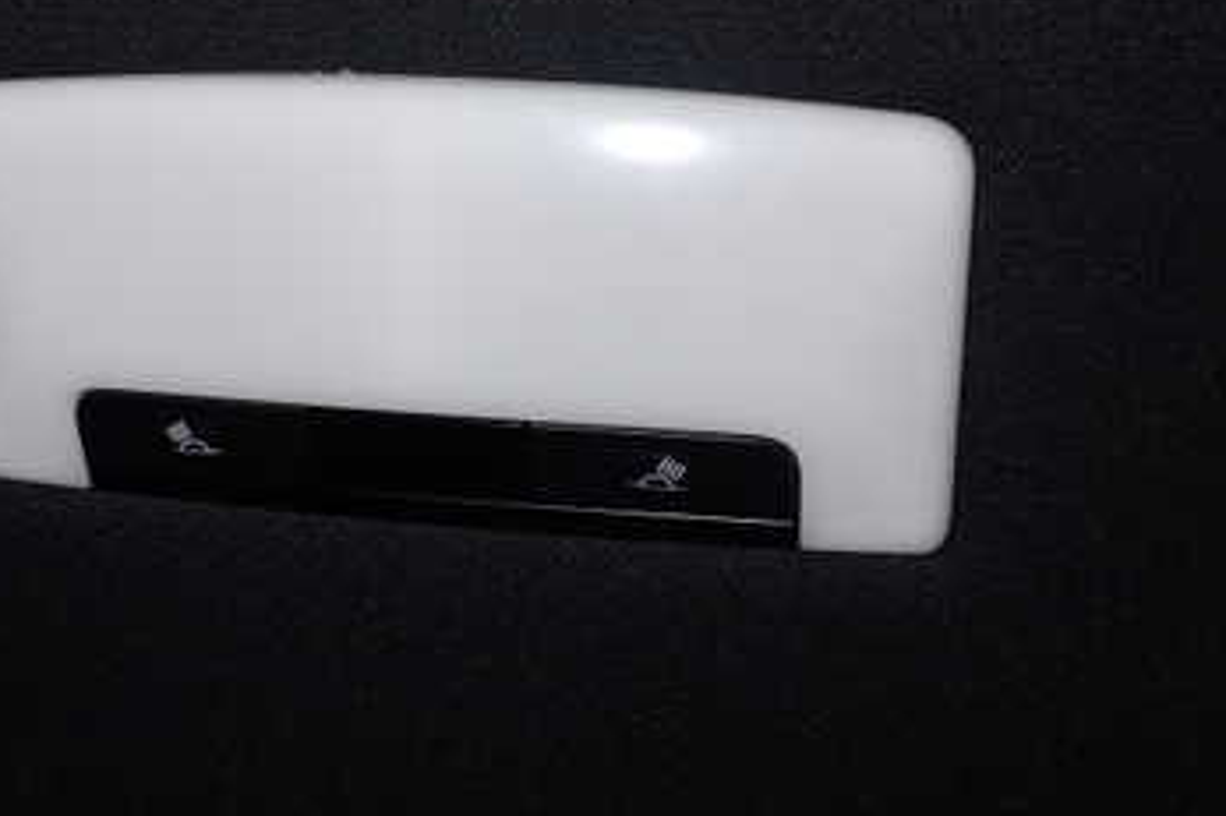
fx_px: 1838
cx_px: 449
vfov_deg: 24.8
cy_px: 233
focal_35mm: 54
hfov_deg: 36.6
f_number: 6.3
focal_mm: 5.4
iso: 200
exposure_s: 1/30
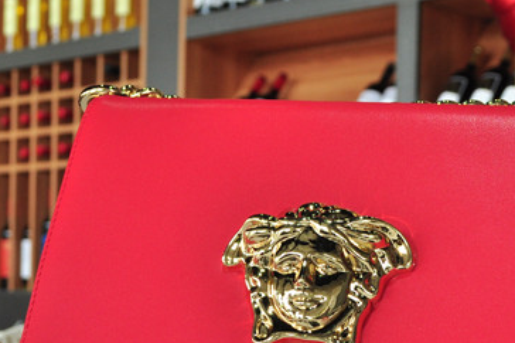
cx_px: 311
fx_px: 1243
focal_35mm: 87
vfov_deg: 15.5
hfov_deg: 23.4
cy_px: 309
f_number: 6.3
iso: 400
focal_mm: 24
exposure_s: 1/100
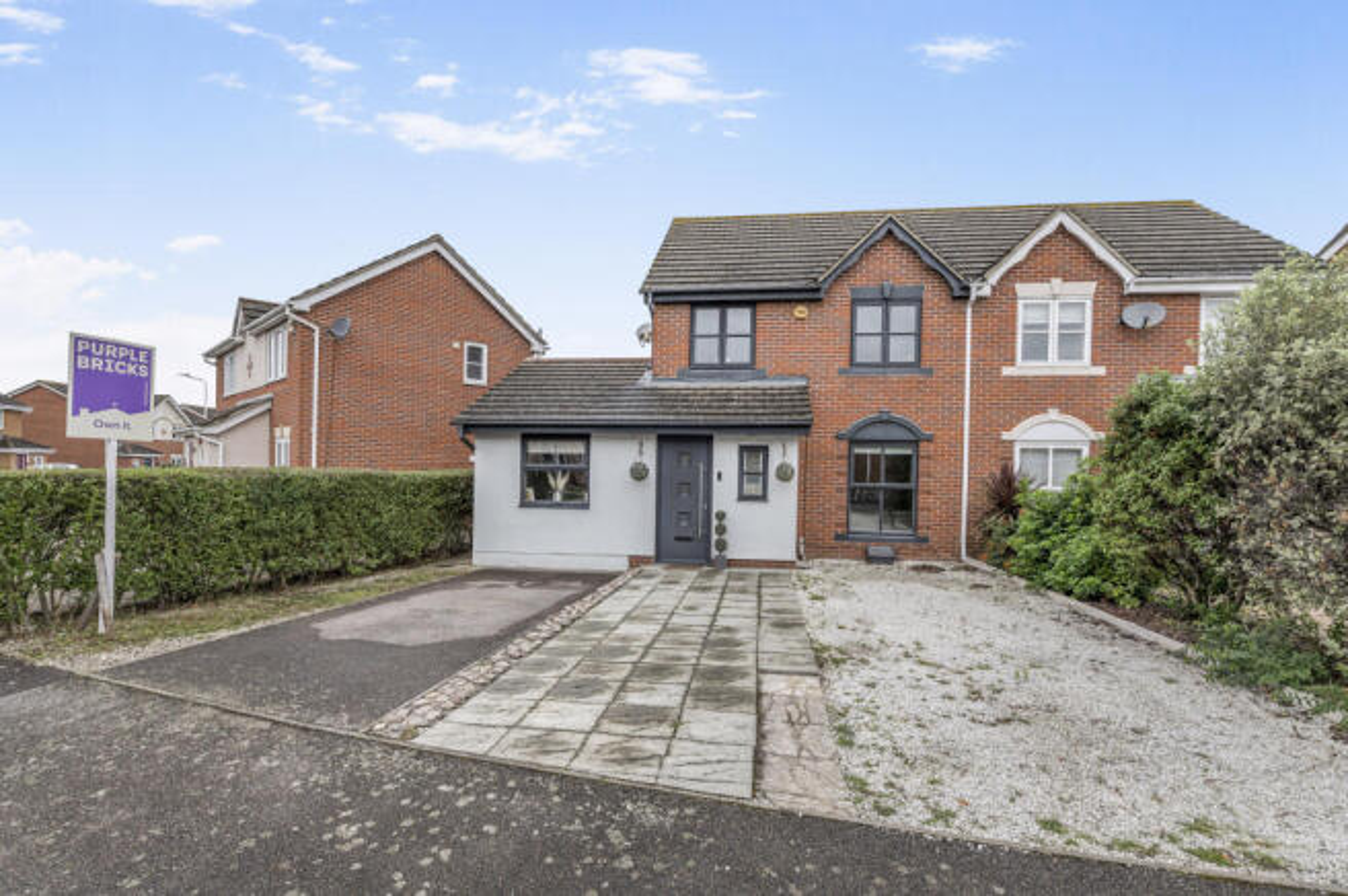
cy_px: 448
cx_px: 674
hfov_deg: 96.8
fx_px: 599
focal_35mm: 16
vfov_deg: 73.6
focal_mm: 16
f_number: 8
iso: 400
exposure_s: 1/160
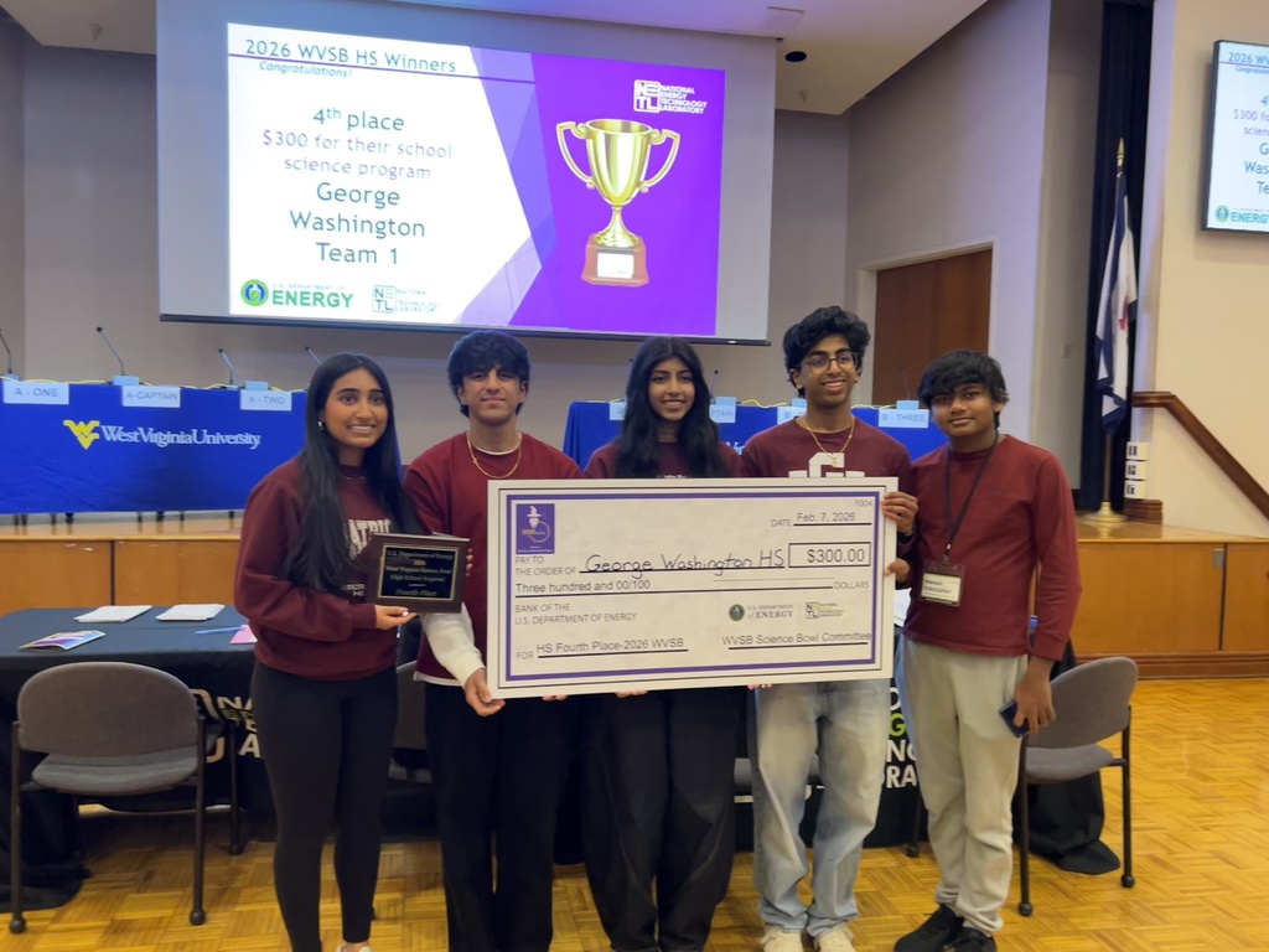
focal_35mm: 26
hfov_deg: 67.3
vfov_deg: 53.1
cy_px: 476
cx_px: 634
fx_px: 953
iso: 400
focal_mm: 5.7
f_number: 1.5
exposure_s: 1/60
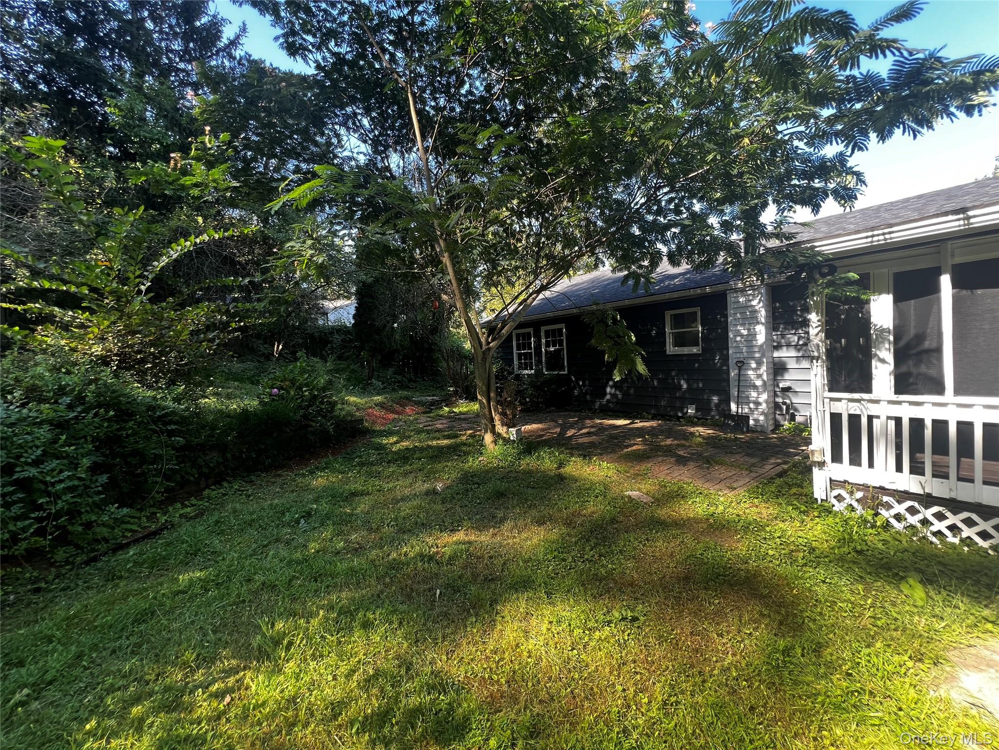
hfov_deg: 106.2
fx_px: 375
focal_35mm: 13
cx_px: 500
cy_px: 375
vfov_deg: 89.9
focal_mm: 1.57
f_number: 1.8
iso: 40
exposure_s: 1/99
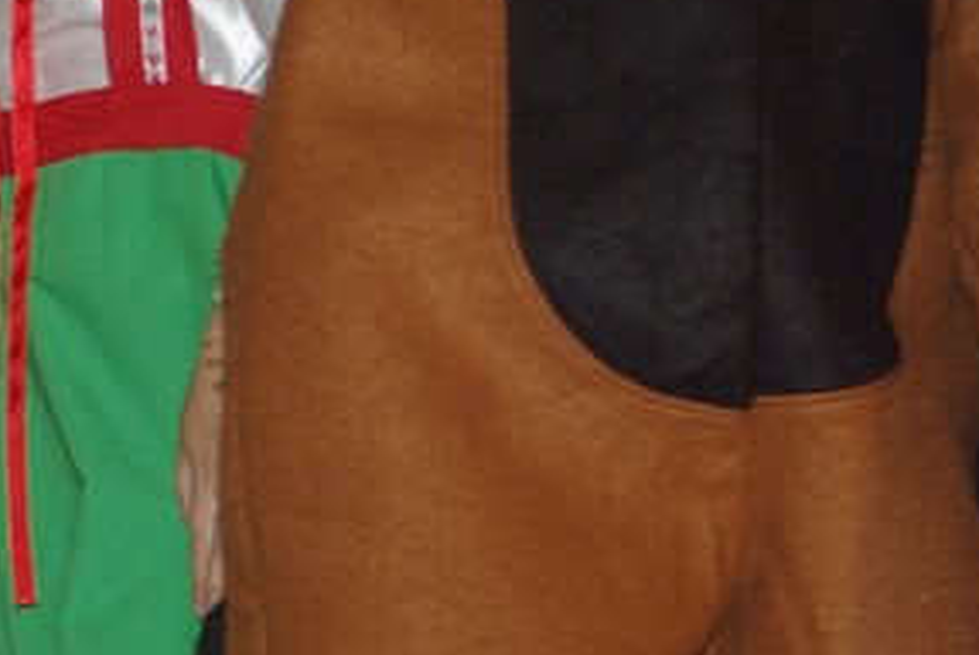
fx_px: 9092
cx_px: -1071
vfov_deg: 4.1
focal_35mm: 334
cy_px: 101
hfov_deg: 6.0
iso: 400
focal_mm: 50
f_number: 5.6
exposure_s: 1/60
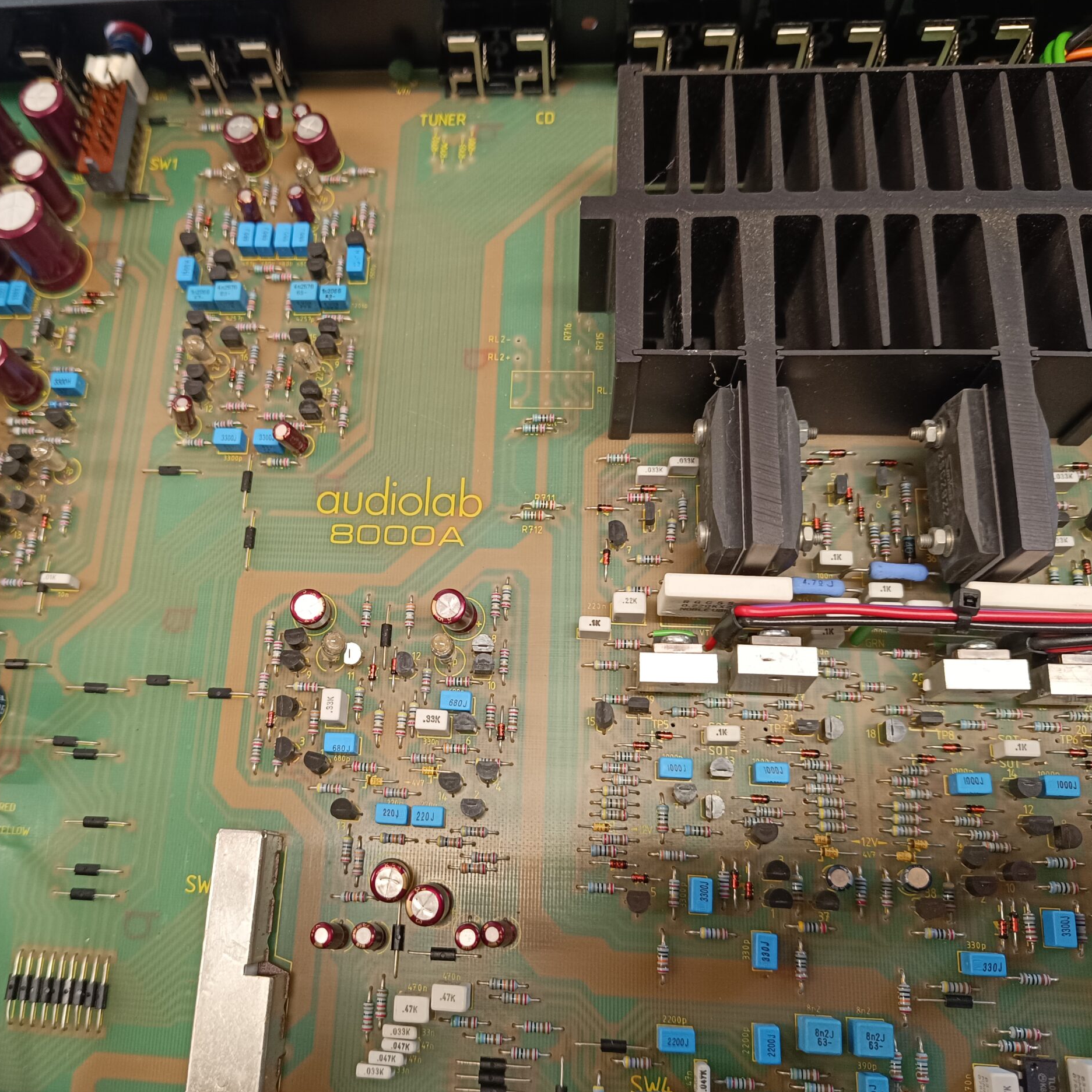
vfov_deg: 55.6
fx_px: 1035
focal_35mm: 29
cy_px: 535
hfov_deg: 55.3
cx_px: 451
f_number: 1.88
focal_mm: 5.59
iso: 525
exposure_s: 1/33.3
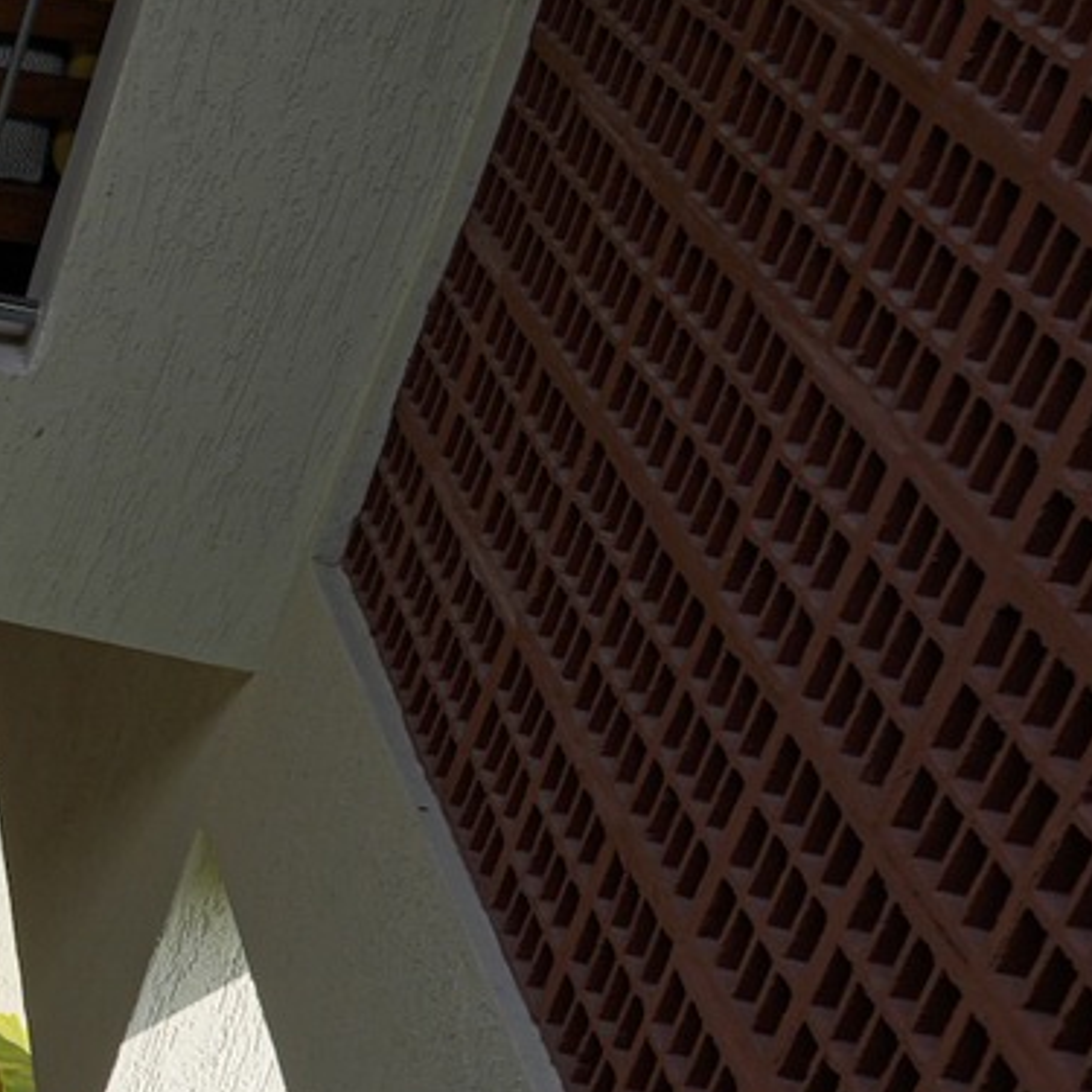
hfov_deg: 13.1
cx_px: -1715
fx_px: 3150
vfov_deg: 19.6
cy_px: 695
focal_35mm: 88
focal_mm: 19.5
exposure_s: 1/125
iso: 160
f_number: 9
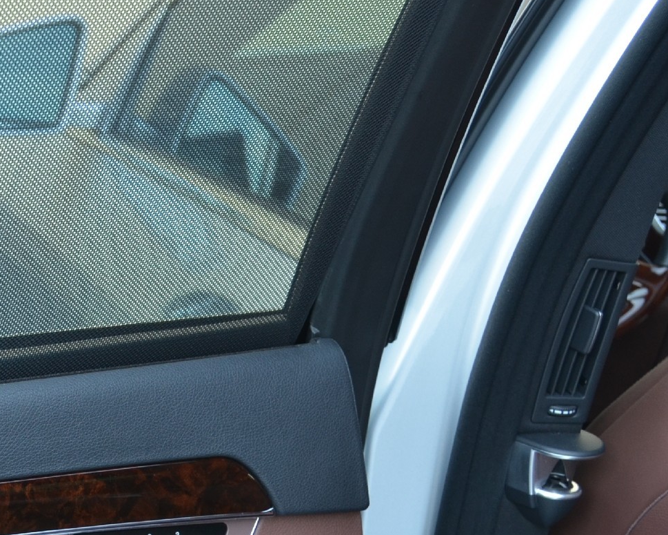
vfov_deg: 17.7
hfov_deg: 20.3
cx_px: -168
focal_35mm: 87
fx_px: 1720
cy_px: 282
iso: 400
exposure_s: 1/60
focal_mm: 24
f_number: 4
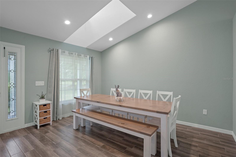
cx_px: 118
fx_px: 111
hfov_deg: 93.3
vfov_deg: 70.4
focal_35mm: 17
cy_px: 78
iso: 400
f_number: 8
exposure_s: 1/2
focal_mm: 17
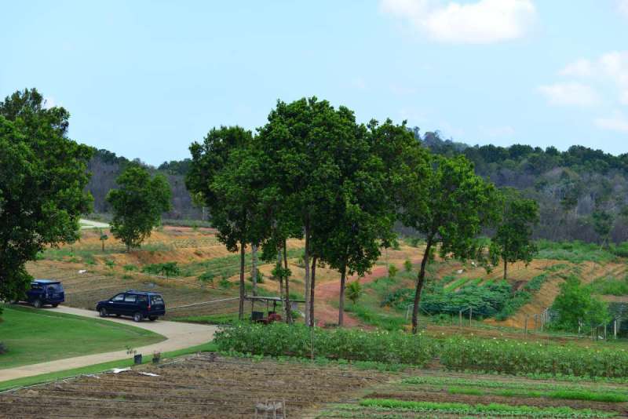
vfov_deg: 19.5
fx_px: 1221
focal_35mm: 70
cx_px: 314
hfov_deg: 28.8
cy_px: 210
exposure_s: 1/200
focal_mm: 70
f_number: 7.1
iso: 100
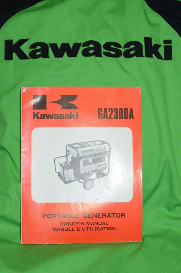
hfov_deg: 18.1
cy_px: 136
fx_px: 568
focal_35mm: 75
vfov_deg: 27.0
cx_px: 90
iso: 100
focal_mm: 50
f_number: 2.8
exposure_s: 1/60
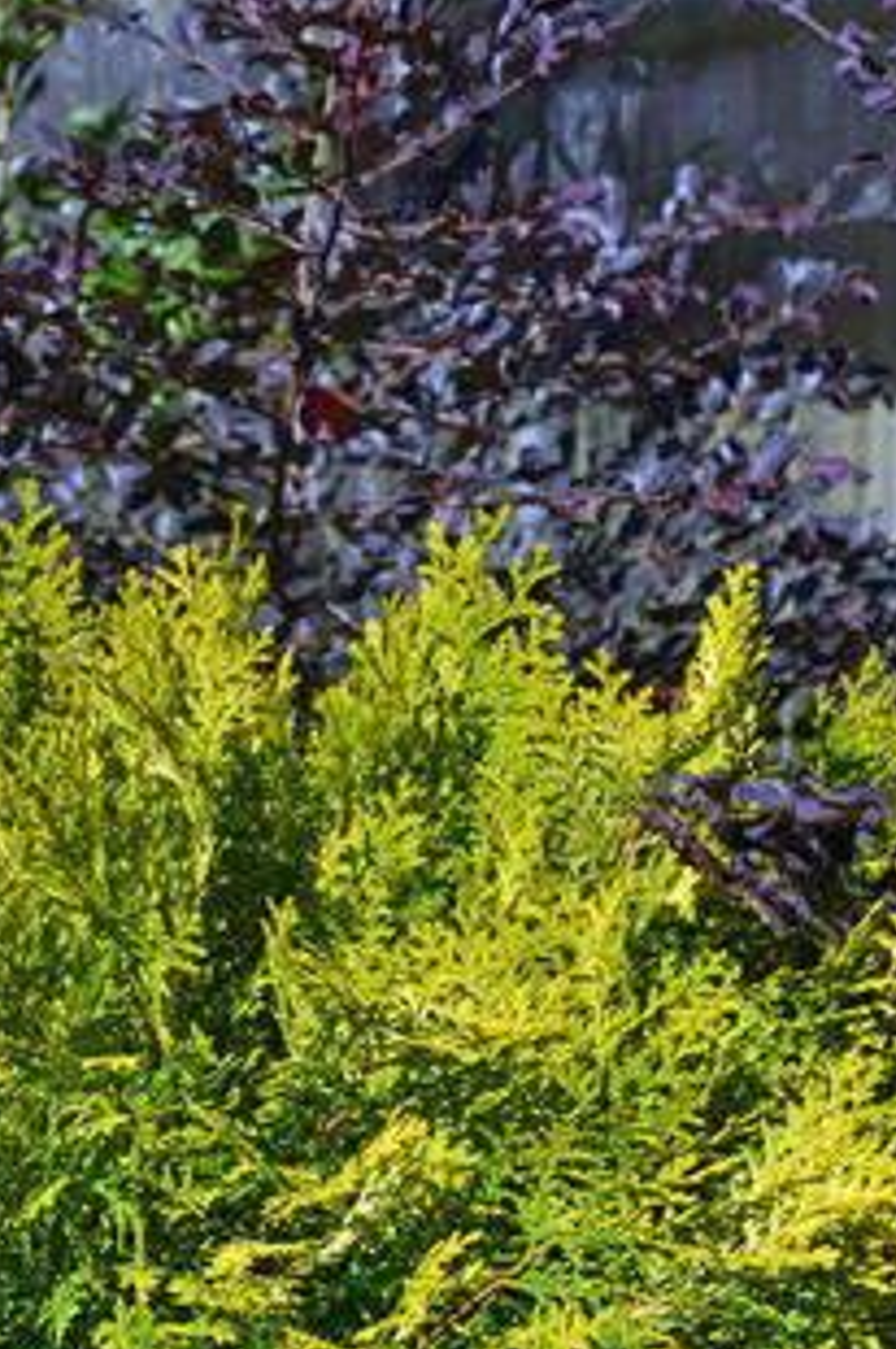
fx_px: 3480
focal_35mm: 93
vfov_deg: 21.7
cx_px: 291
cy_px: 1036
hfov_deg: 14.6
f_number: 8
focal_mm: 40
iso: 100
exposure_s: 1/320
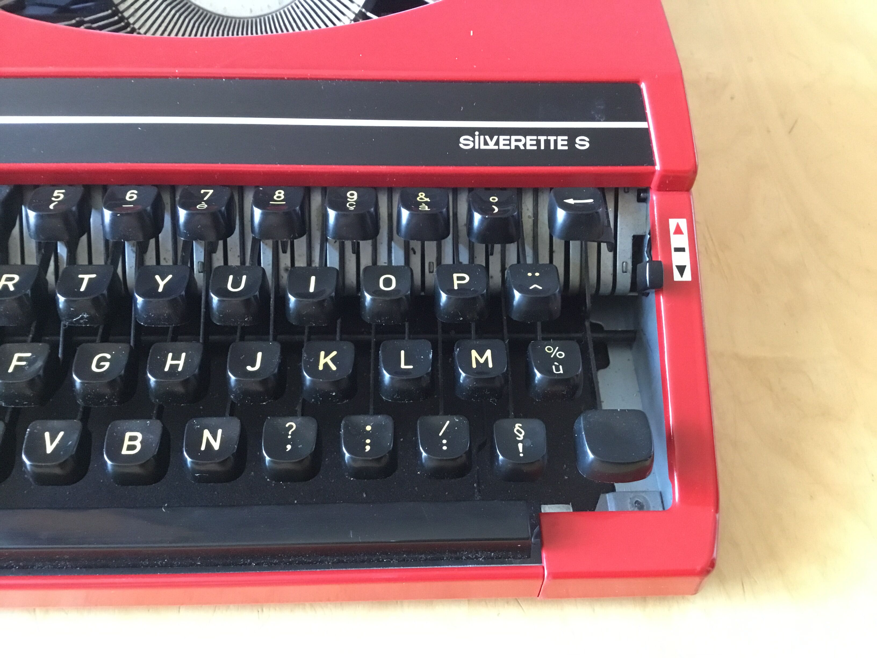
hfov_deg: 58.4
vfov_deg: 45.4
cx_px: 438
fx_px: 785
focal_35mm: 31
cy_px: 329
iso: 250
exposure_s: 1/17
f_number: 2.4
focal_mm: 3.3
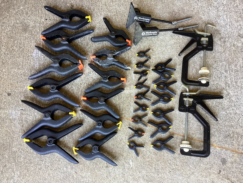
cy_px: 92
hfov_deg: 58.3
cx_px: 122
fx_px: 218
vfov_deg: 45.4
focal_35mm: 31
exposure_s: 1/60
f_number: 2.4
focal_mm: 3.3
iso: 200
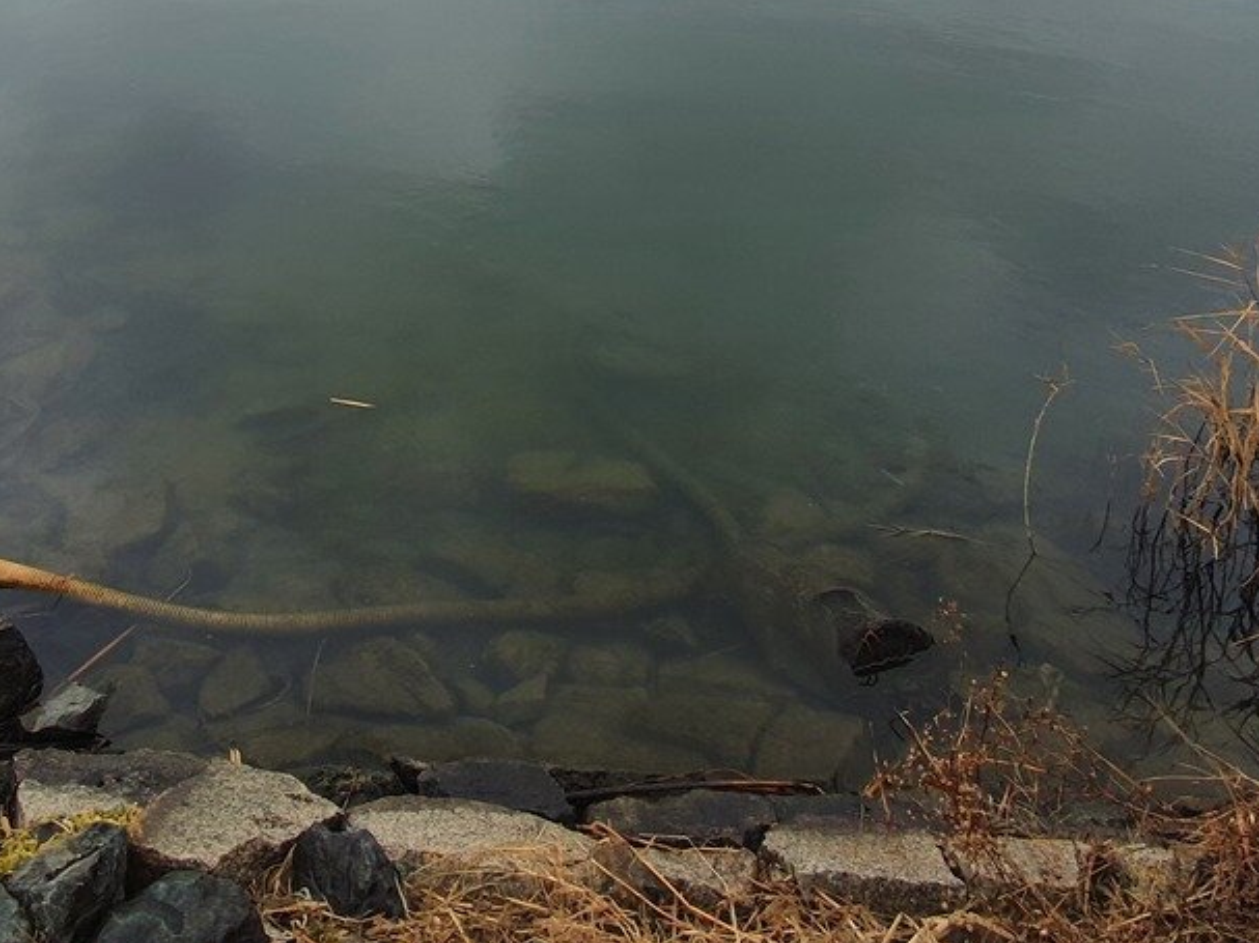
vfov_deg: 41.0
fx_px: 1091
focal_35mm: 30
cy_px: 4
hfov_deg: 59.0
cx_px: 450
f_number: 2.2
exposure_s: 1/120
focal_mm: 1.8
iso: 50
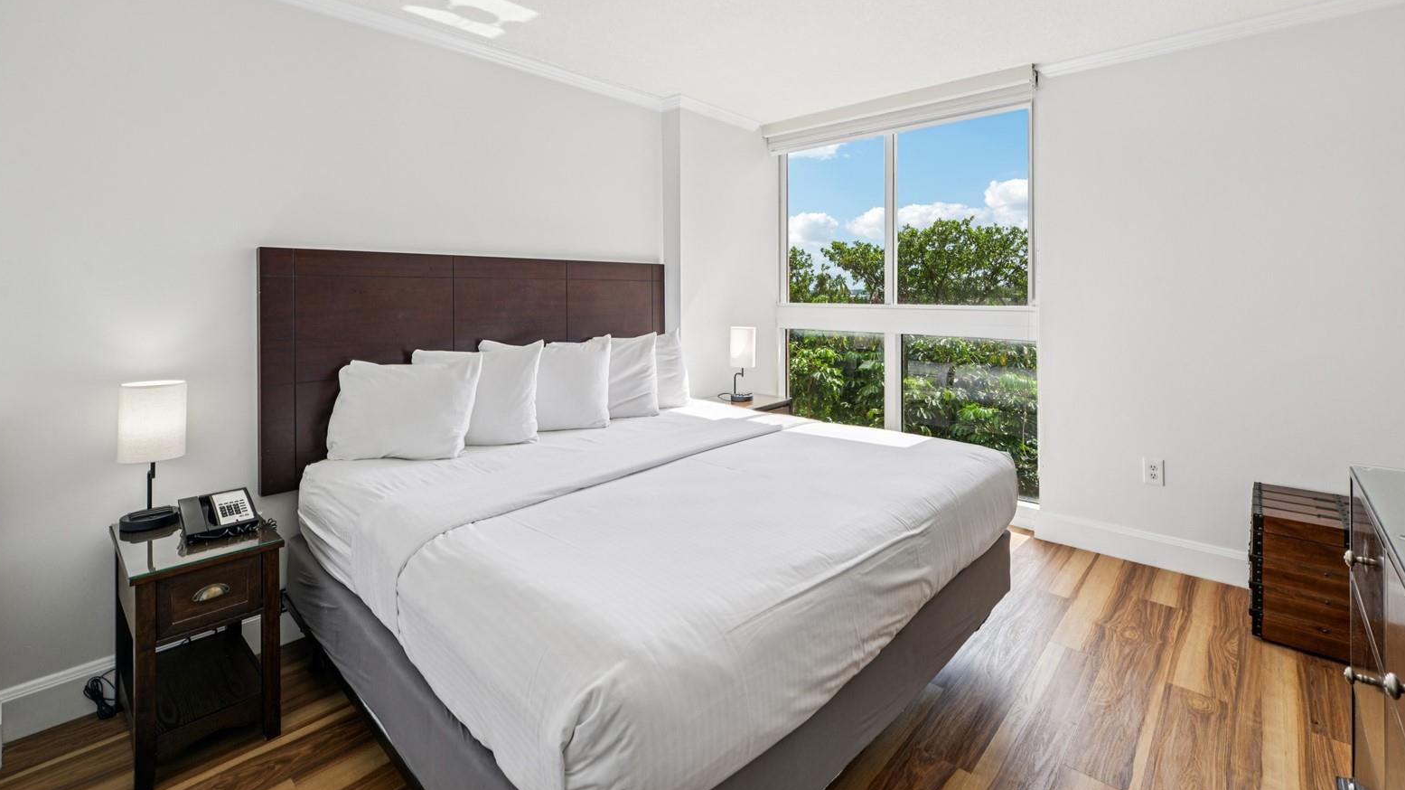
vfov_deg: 66.1
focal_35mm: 16
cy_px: 299
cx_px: 739
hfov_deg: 99.3
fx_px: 596
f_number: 8
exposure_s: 1/125
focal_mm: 14
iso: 200
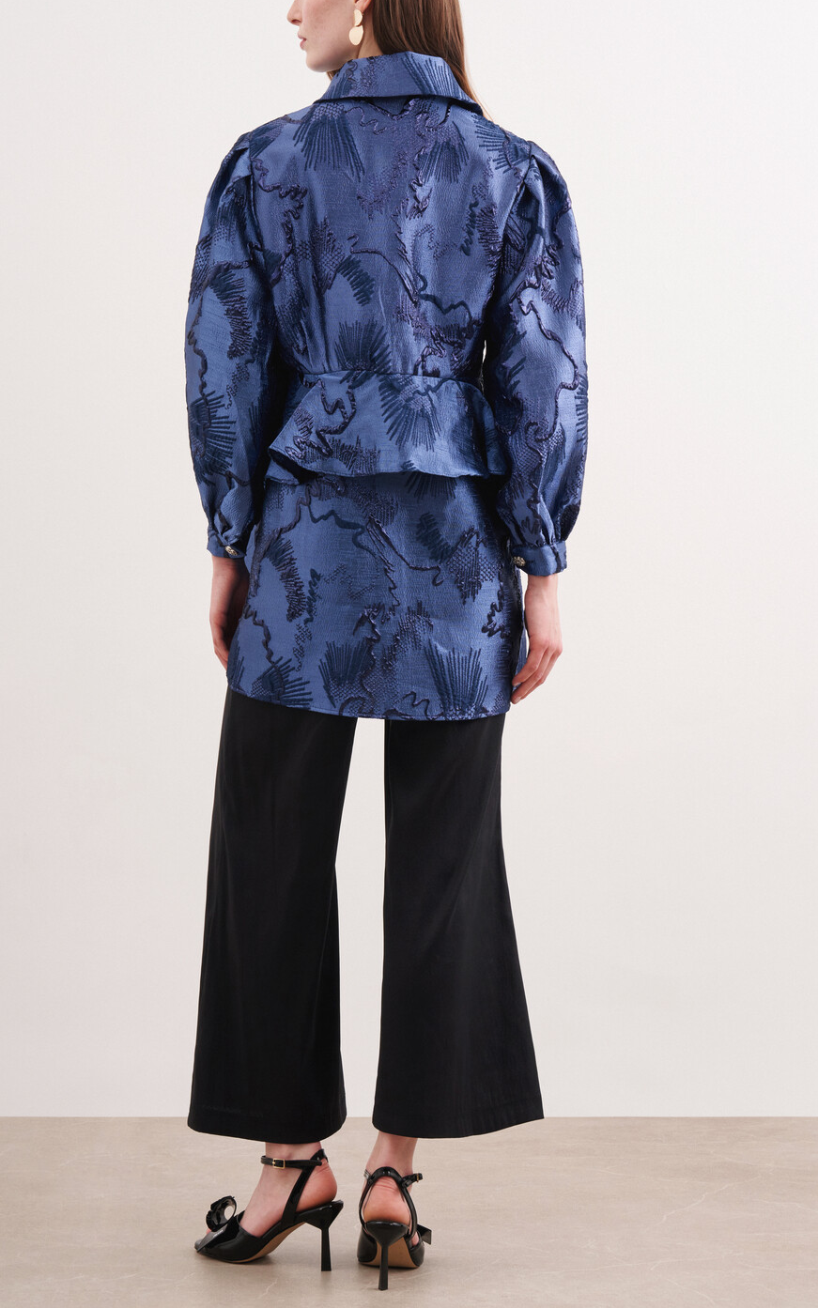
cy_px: 562
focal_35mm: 79
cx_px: 383
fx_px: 2817
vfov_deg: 26.1
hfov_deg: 16.5
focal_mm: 60
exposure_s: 1/160
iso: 400
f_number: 11
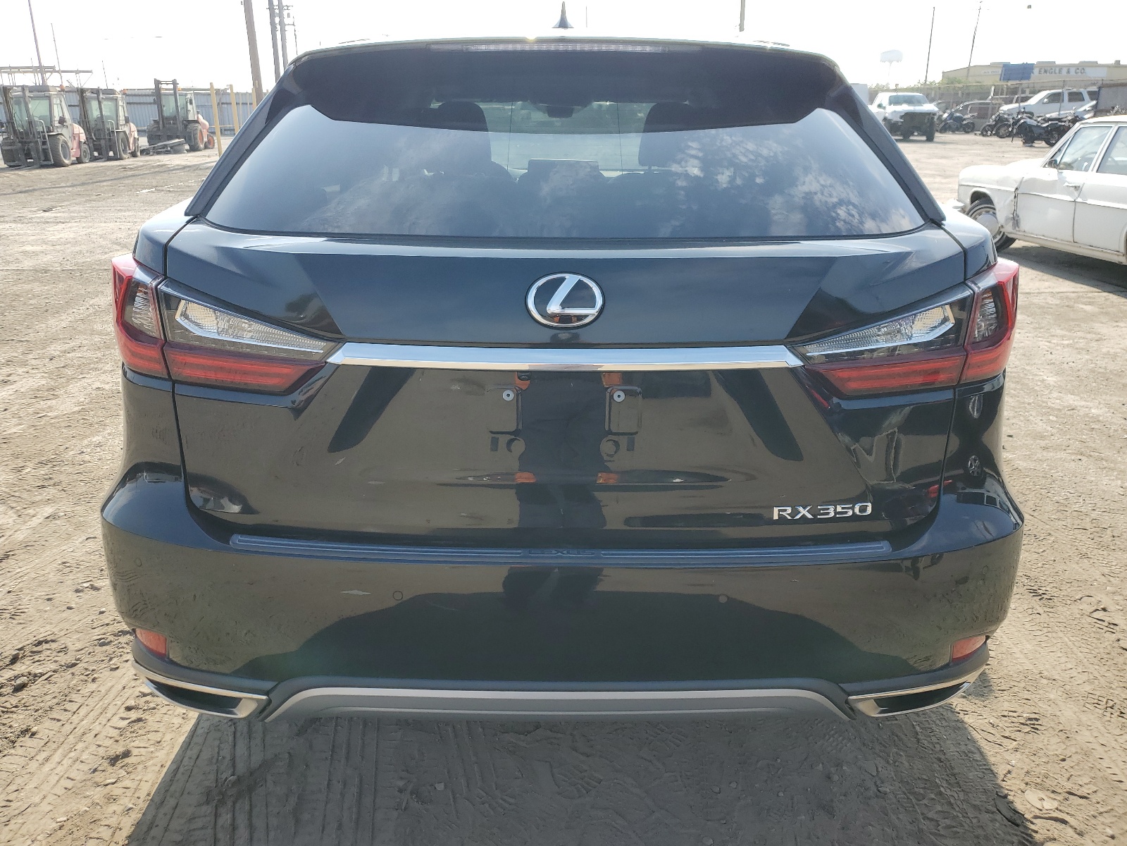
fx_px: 846
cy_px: 423
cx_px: 564
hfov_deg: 67.3
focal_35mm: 26
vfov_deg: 53.1
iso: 50
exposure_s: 1/1429
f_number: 1.5
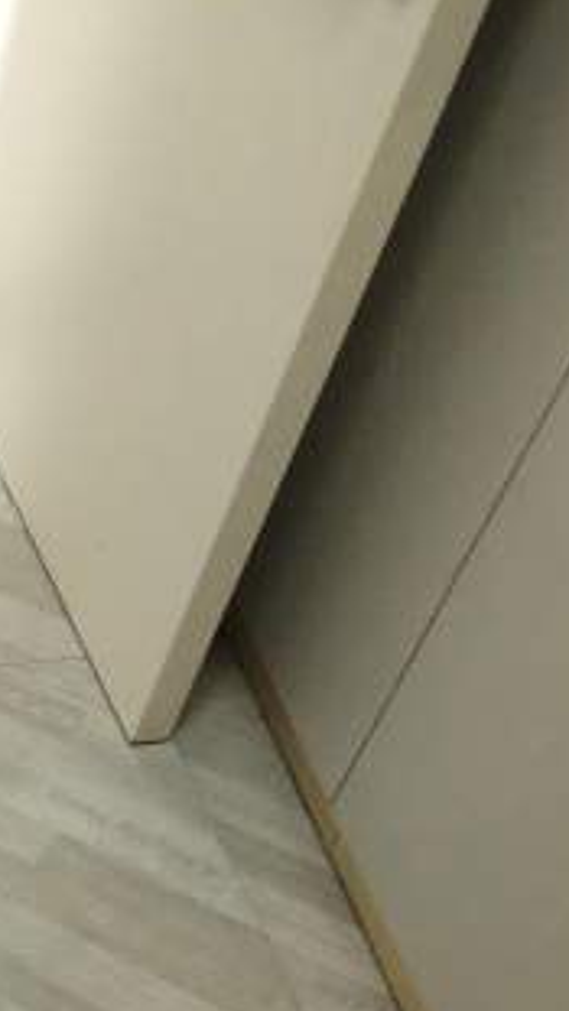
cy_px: 962
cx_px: -693
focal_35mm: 84
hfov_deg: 12.2
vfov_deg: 24.4
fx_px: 2252
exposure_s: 1/50
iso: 292
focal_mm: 4.35
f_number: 1.79
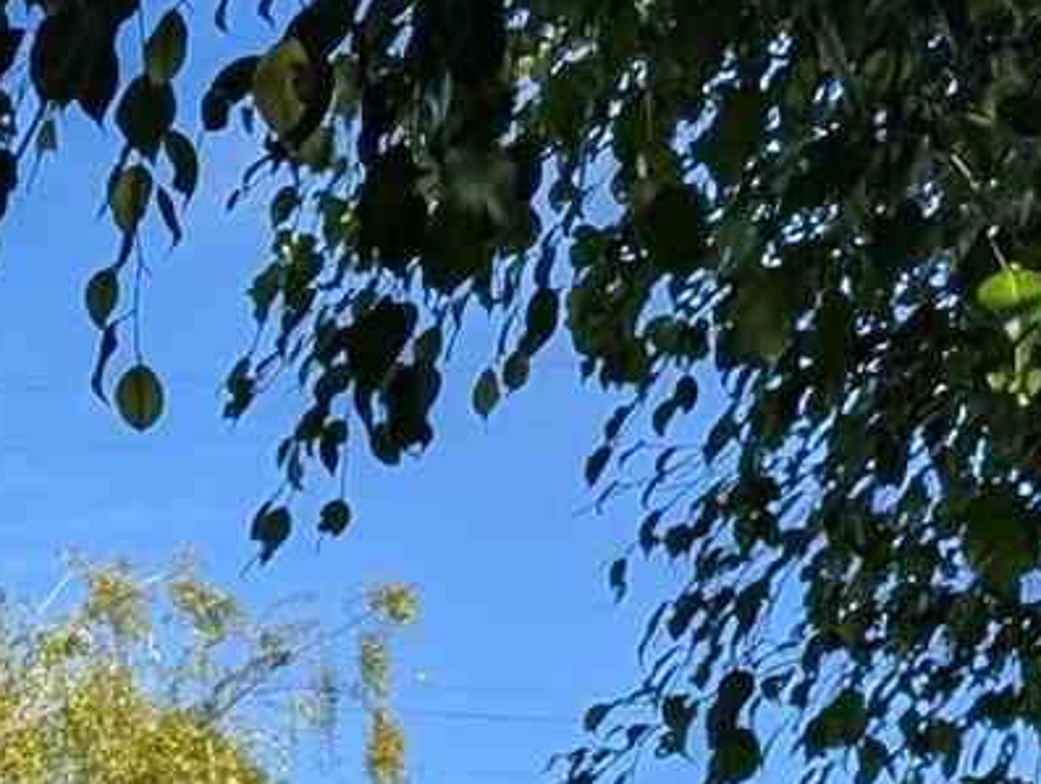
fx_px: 5572
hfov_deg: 9.4
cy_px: 2009
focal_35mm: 185
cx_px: -1500
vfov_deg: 7.4
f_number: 1.68
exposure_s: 1/945
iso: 19
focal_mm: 6.9
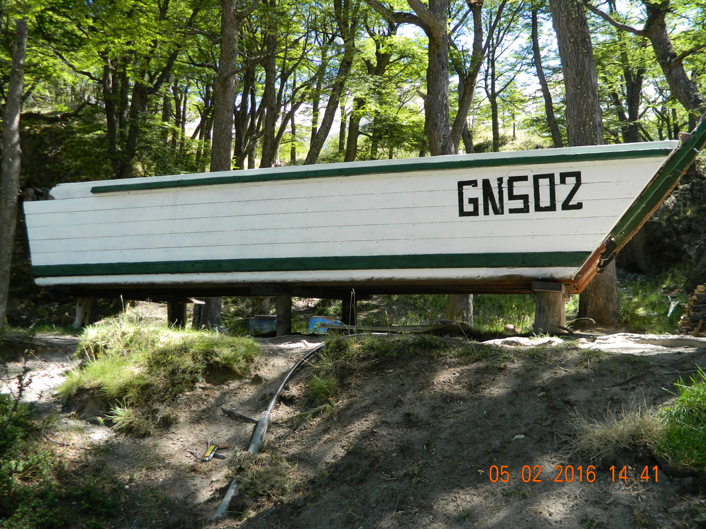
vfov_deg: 40.7
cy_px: 264
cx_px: 353
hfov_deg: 52.6
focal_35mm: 35
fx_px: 714
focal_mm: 6.2
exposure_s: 1/100
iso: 80
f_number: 3.3
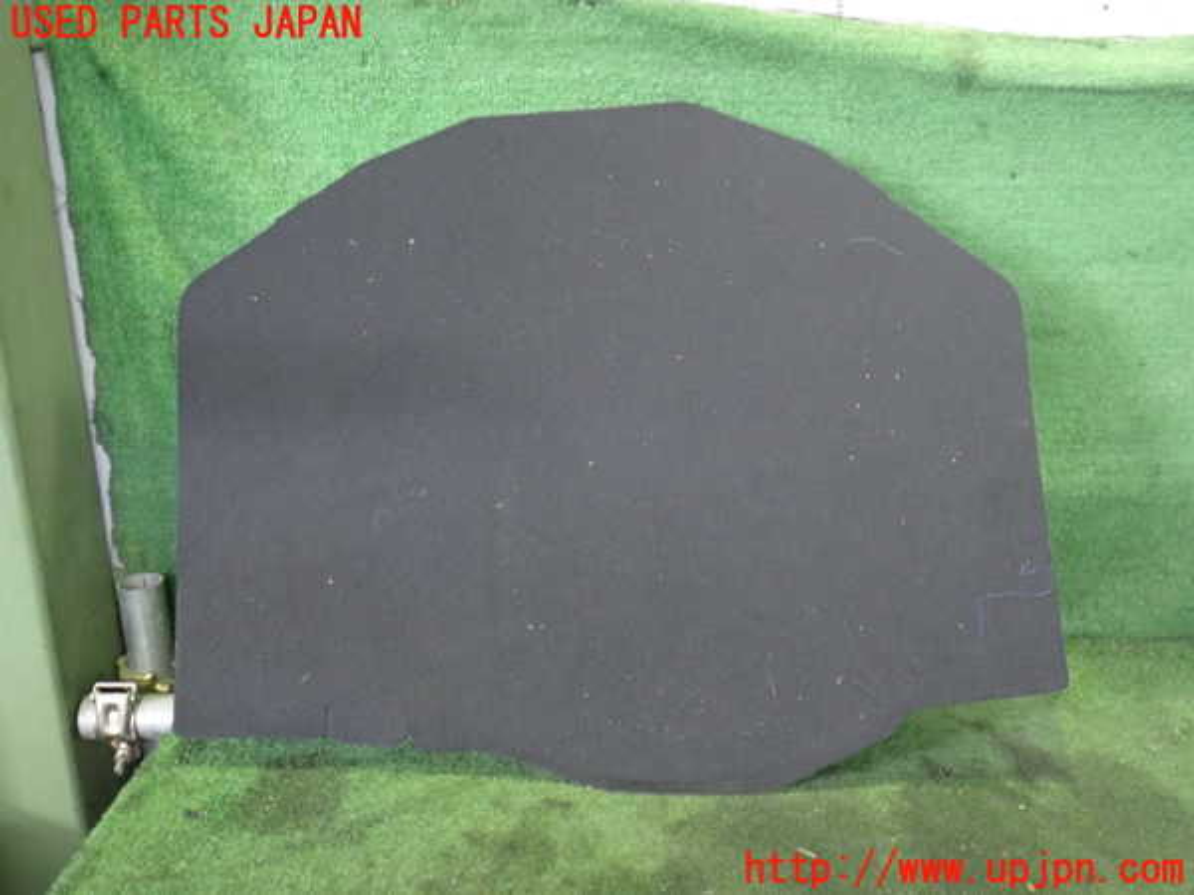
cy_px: 448
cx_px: 597
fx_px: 1035
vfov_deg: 46.8
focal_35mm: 30
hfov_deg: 60.0
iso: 800
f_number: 2.3
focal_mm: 5.4
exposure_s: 1/30
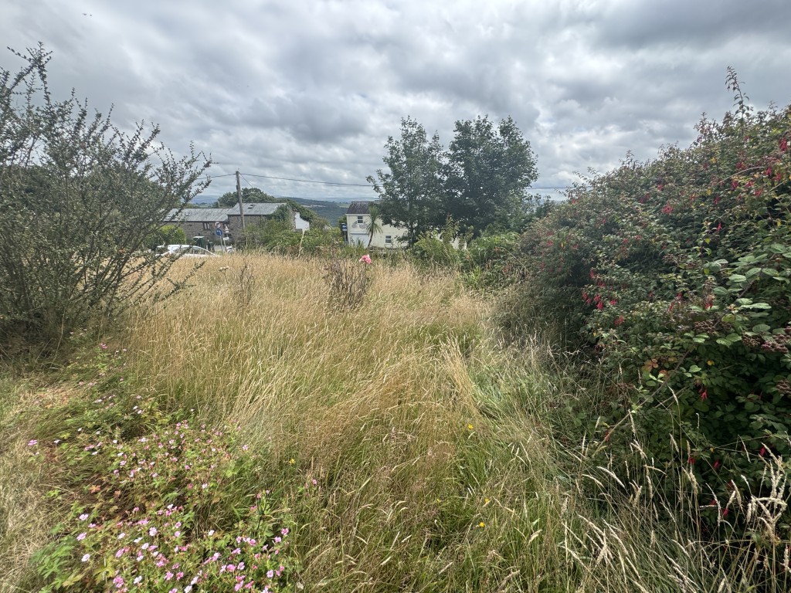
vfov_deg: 85.7
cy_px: 296
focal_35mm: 14
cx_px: 396
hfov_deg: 102.1
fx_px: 320
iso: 40
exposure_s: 1/1160
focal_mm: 2.22
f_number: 2.2
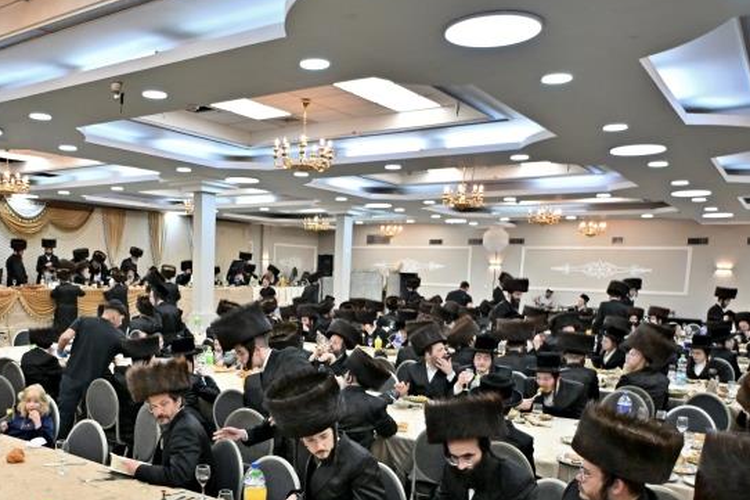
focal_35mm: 34
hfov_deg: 54.7
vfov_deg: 38.0
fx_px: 708
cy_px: 364
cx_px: 252
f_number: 3.5
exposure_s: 1/160
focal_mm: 12
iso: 320
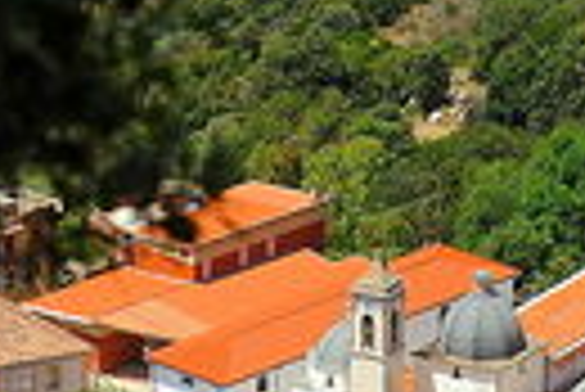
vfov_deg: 3.7
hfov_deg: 5.6
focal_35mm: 369
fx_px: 6003
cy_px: 615
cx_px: -81
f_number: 6.3
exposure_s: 1/500
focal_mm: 80
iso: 400
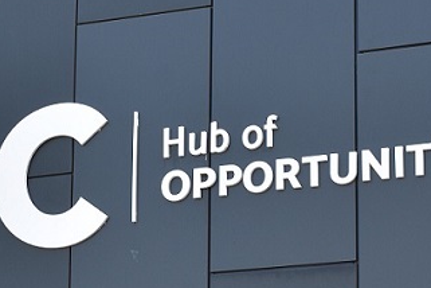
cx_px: 66
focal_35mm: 187
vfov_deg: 7.3
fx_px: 2239
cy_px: 194
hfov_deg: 10.9
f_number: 9
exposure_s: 1/320
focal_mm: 40
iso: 400
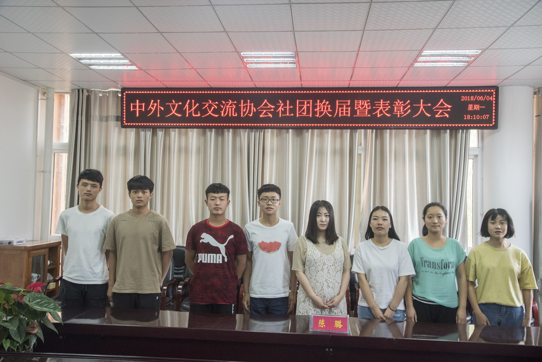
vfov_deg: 38.9
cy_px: 181
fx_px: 512
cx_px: 271
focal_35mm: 34
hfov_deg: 55.8
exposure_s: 1/50
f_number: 8
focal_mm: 34
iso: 3600
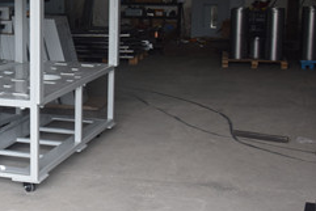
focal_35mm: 82
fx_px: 720
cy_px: 81
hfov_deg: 23.9
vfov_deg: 16.7
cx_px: 13
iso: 400
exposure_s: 1/125
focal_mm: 22
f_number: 5.6
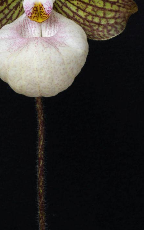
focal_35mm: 132
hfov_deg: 9.9
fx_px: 829
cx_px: 40
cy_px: 66
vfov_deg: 15.8
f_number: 22
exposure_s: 1/20
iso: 400
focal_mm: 90
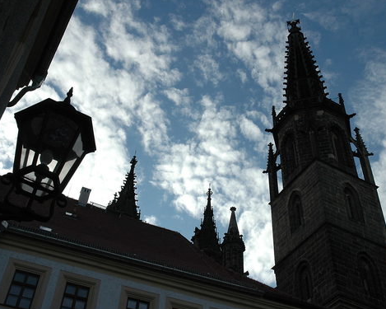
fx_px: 555
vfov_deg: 31.1
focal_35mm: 49
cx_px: 210
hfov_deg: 38.3
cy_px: 153
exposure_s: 1/400
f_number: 10
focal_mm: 27
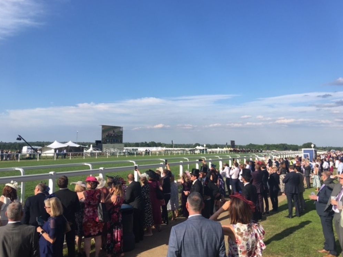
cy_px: 126
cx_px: 176
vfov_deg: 46.8
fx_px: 297
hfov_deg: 60.0
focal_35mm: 30
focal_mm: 4.15
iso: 25
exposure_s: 1/1399
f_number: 2.2
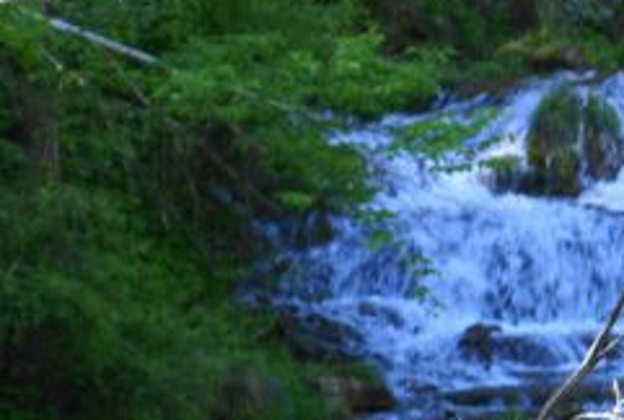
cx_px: 704
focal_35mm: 348
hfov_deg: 5.9
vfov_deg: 4.0
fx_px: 6047
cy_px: 407
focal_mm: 70
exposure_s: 1/60
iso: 400
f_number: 5.6
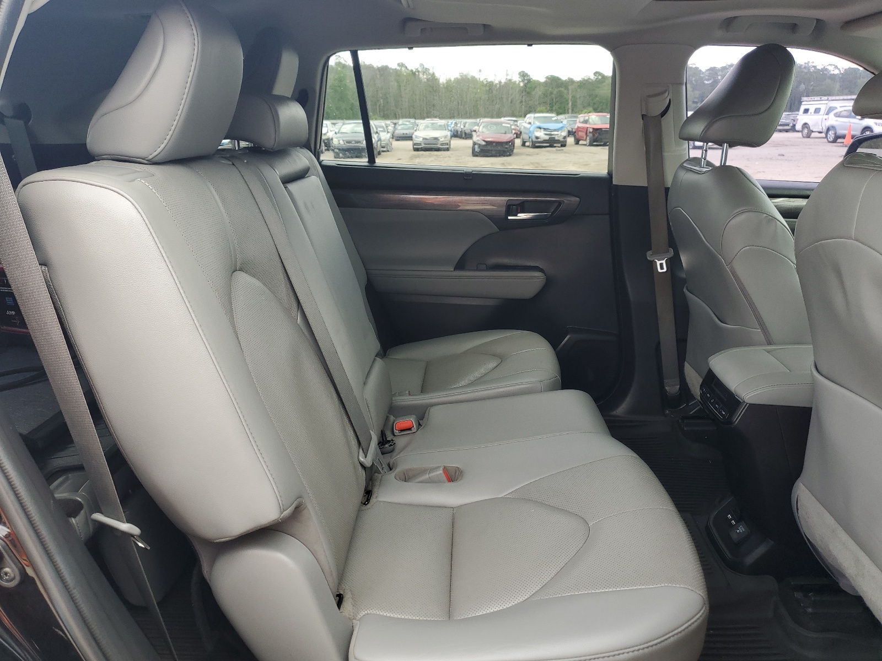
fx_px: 662
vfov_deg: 53.1
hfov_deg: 67.3
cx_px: 441
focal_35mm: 26
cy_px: 330
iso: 50
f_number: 1.5
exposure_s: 1/164
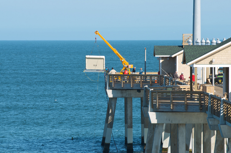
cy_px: 75
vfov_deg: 4.2
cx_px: 120
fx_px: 2068
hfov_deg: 6.4
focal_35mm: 323
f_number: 11
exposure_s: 1/50
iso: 100
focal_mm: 200
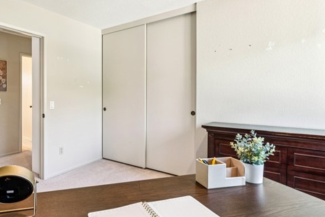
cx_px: 117
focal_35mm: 22
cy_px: 102
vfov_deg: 56.6
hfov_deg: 76.1
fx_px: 201
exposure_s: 1/1.67
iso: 100
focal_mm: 16.2
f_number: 13
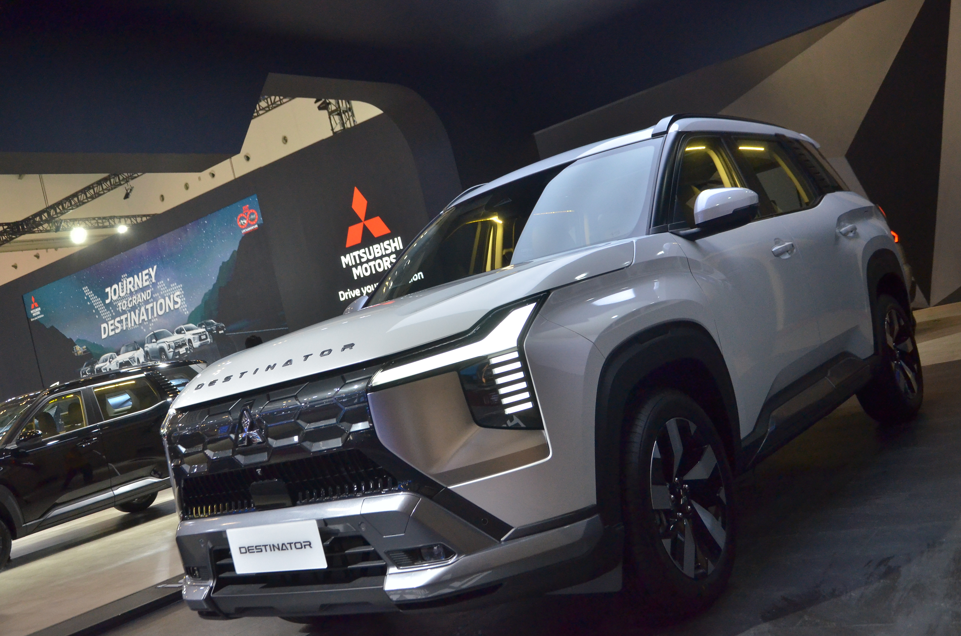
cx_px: 480
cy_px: 318
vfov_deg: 35.3
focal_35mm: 38
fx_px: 999
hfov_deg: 51.4
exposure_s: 1/400
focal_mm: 25
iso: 2000
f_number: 5.6
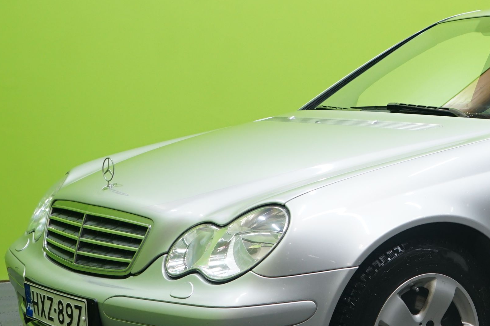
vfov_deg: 16.3
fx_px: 1143
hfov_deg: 23.3
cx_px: 475
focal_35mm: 84
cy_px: 146
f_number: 4.5
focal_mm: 34
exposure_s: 1/20
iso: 640
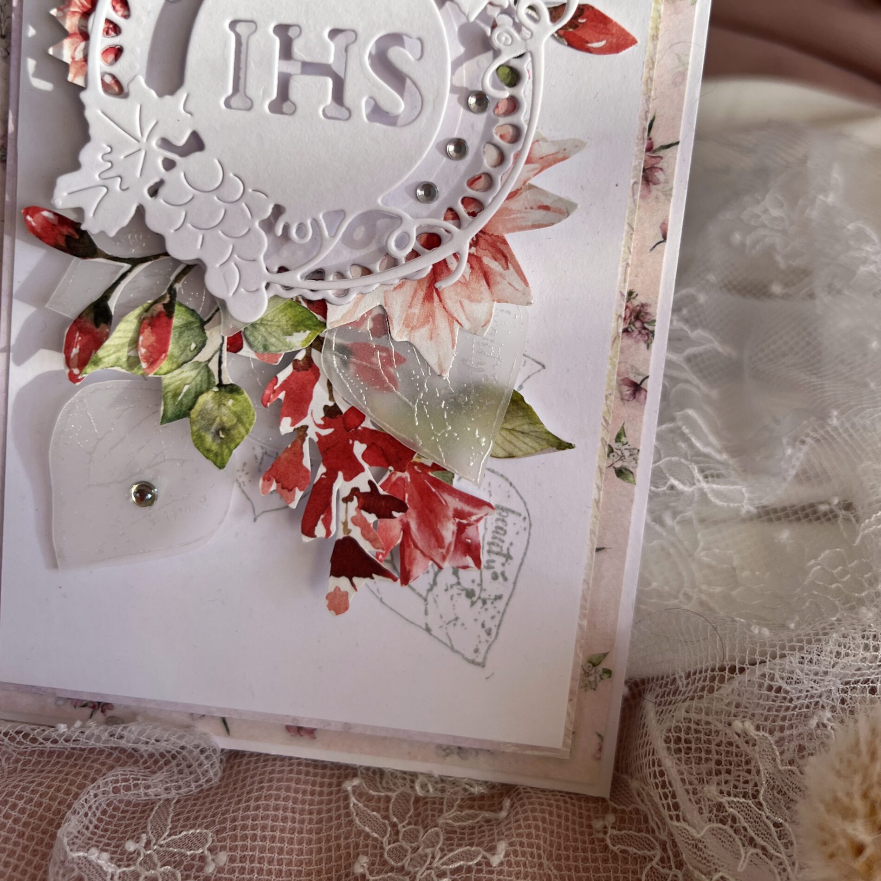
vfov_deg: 51.5
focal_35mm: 31
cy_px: 289
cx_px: 442
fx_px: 893
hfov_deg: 52.5
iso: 40
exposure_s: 1/121
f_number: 1.5
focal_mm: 5.7
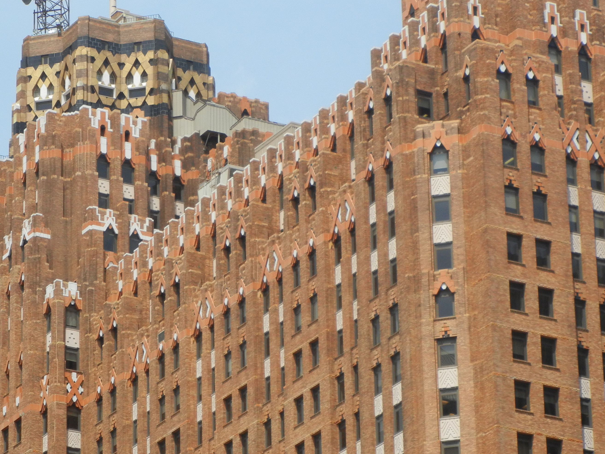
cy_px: 184
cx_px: 313
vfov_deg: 7.3
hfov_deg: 9.7
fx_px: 3548
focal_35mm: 203
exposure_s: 1/850
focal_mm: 24
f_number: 4.6
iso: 160
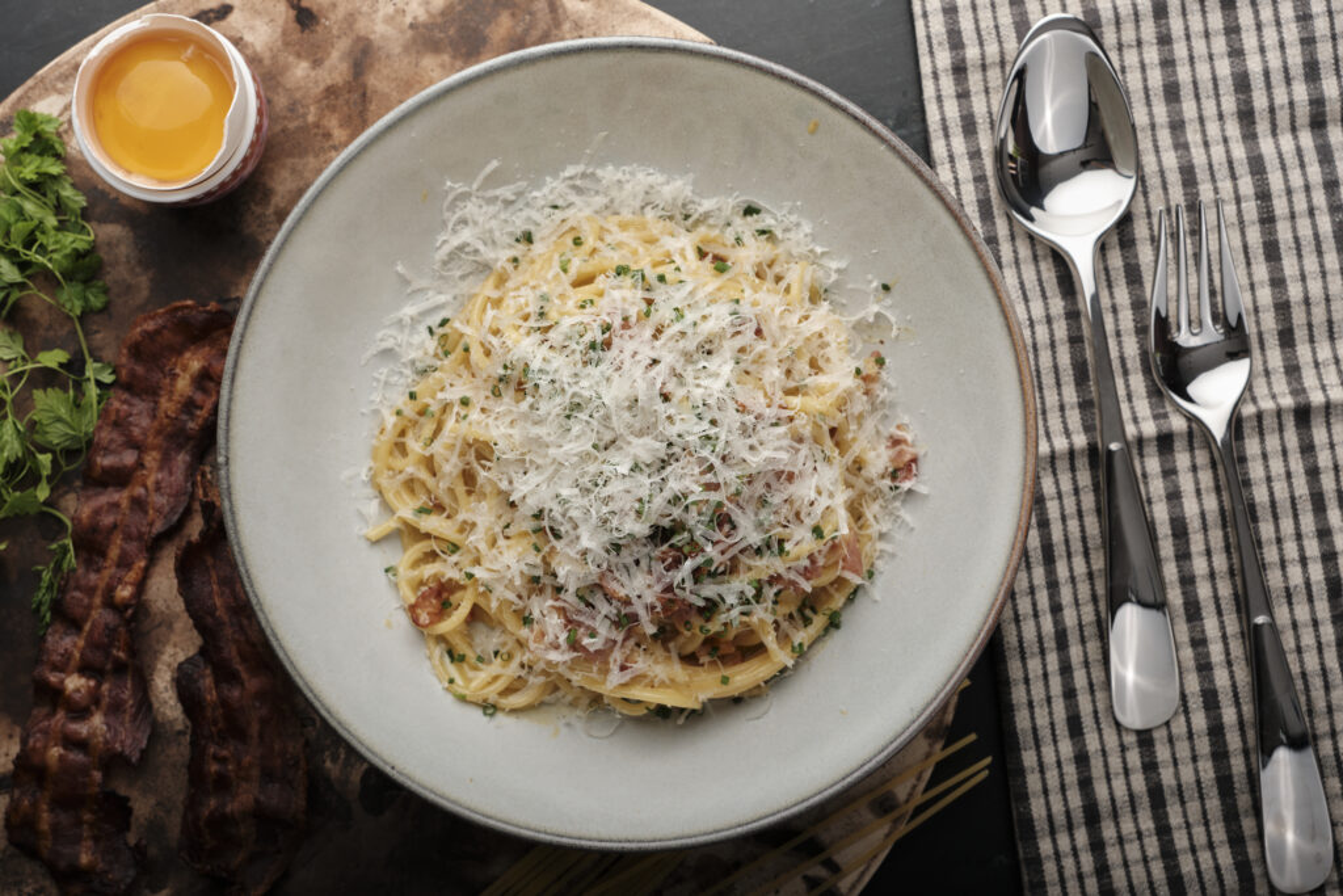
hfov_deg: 39.6
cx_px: 672
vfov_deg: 27.0
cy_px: 448
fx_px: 1865
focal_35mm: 50
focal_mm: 33
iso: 125
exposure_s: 1/250
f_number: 5.6
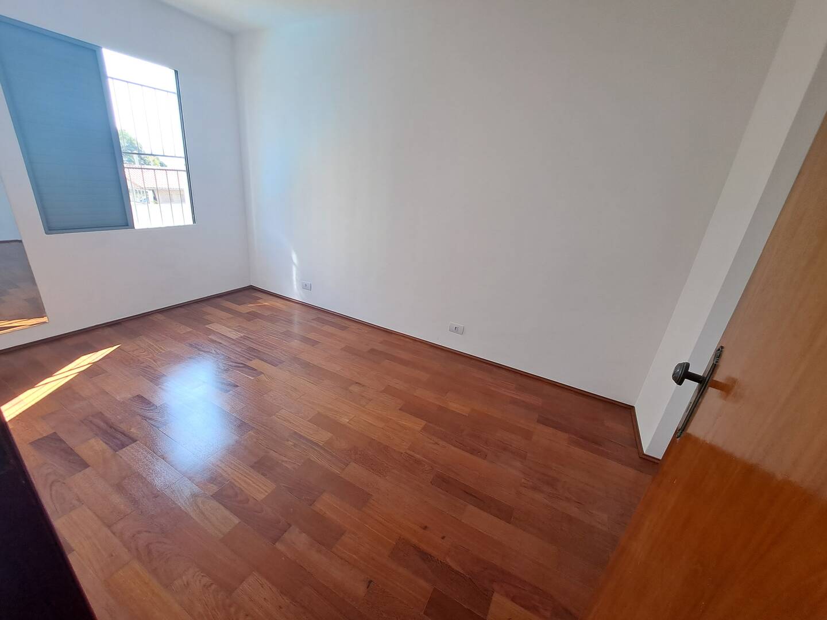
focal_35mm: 13
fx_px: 311
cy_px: 310
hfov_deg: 106.2
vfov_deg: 89.9
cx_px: 414
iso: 50
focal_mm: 1.74
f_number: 2.2
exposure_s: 1/60
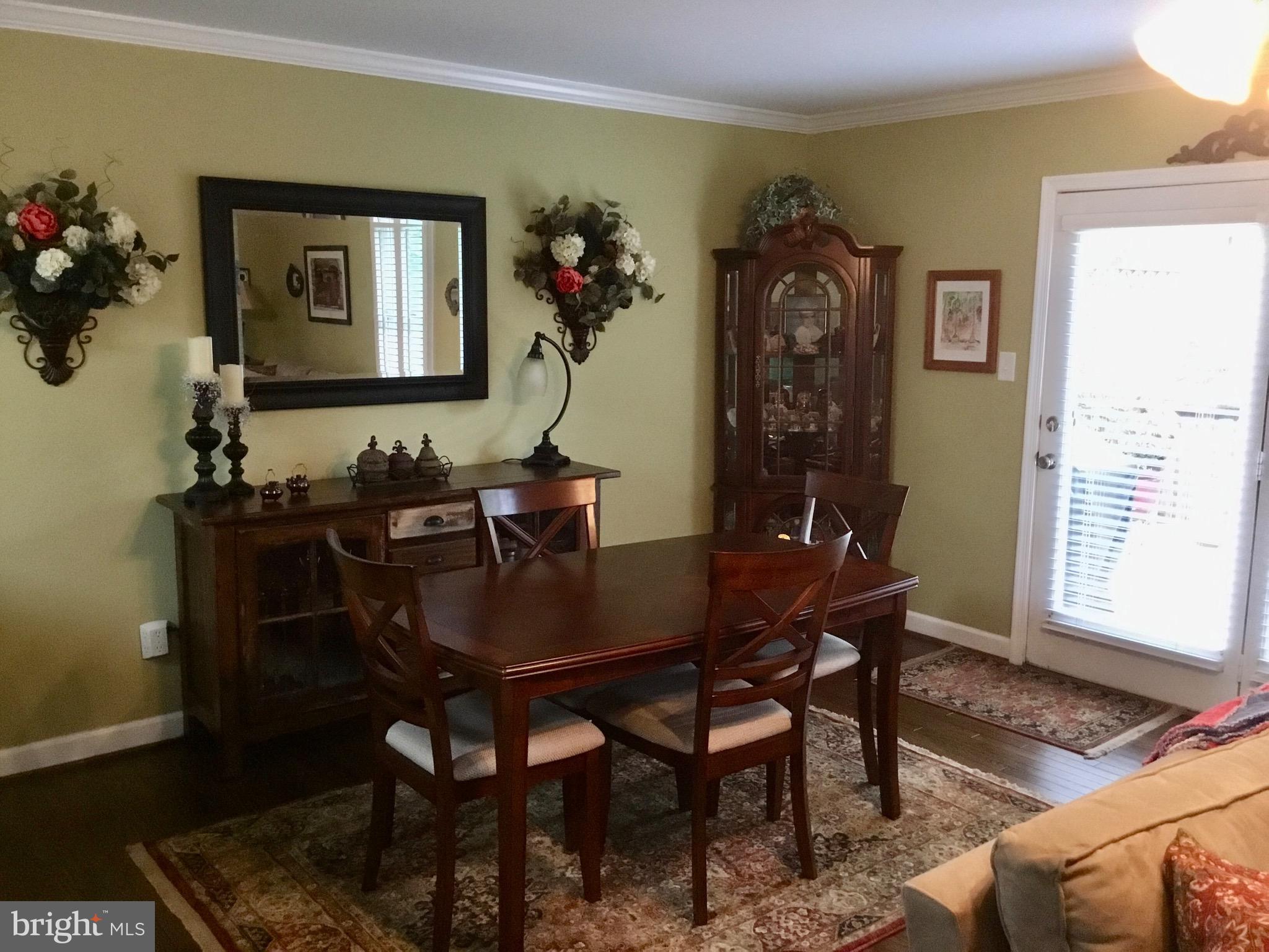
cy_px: 476
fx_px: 1136
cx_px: 634
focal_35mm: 31
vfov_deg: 45.4
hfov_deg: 58.4
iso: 250
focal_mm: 3.3
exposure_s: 1/15
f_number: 2.4
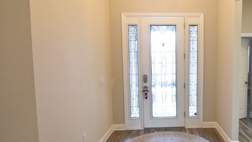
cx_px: 174
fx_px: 154
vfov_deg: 49.5
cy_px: 69
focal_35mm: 23
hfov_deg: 75.5
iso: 800
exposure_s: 1/90
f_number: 3.5
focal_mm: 10
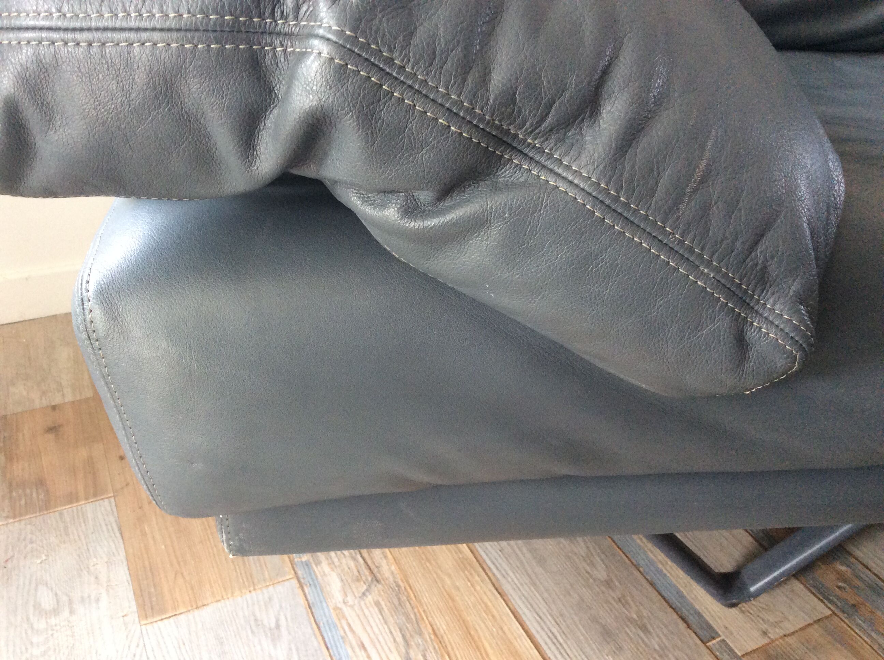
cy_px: 330
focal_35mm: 32
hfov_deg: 56.9
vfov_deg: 44.1
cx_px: 442
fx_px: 816
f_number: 2.4
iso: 125
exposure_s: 1/25
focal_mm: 3.3
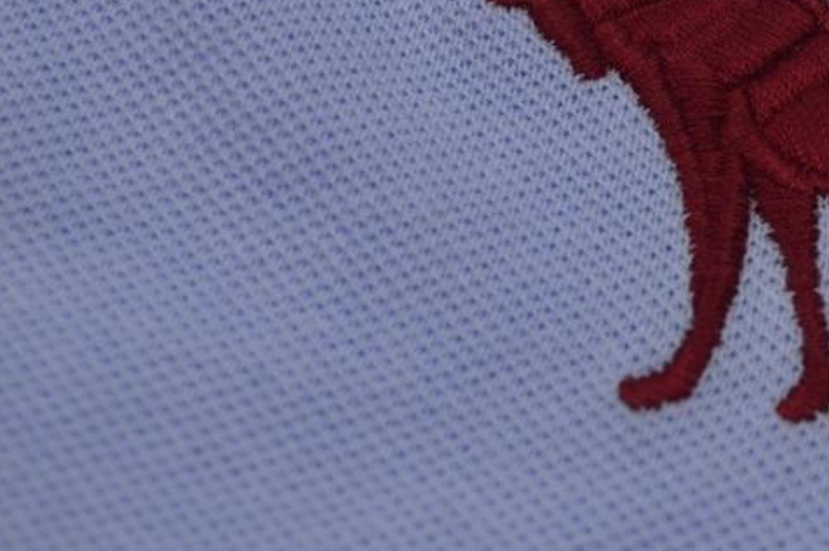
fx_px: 3357
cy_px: 143
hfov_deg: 13.9
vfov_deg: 9.4
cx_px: 812
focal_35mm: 146
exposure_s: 1/80
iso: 400
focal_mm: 40
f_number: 5.3
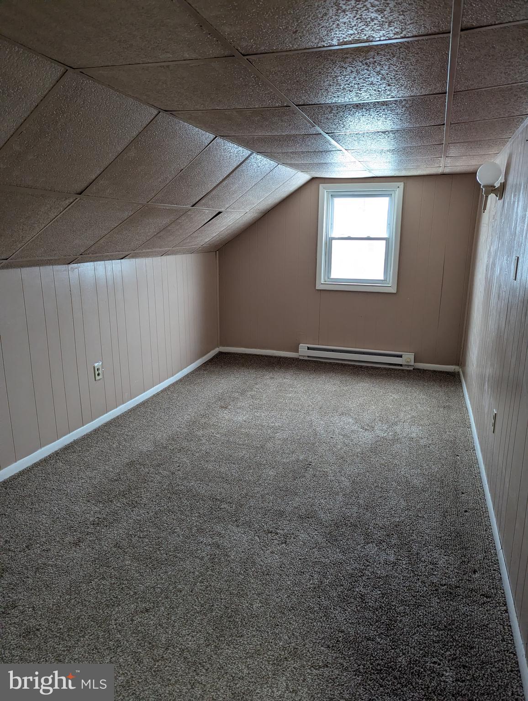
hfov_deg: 56.9
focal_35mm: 24
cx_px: 264
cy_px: 350
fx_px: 487
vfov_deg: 71.5
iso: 540
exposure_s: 1/120
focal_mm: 6.81
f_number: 1.85
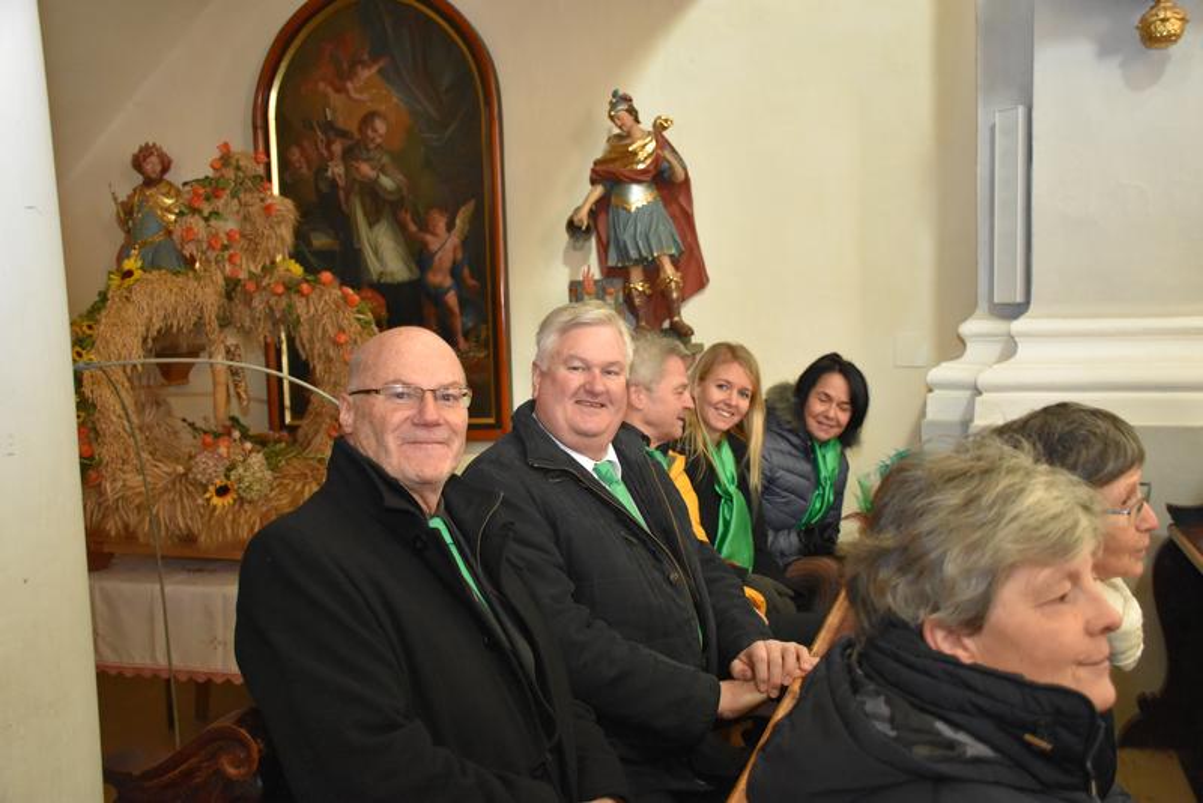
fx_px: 1203
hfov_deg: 53.1
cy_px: 402
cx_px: 602
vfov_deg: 36.9
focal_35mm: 36
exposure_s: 1/60
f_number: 4
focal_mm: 24
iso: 4000
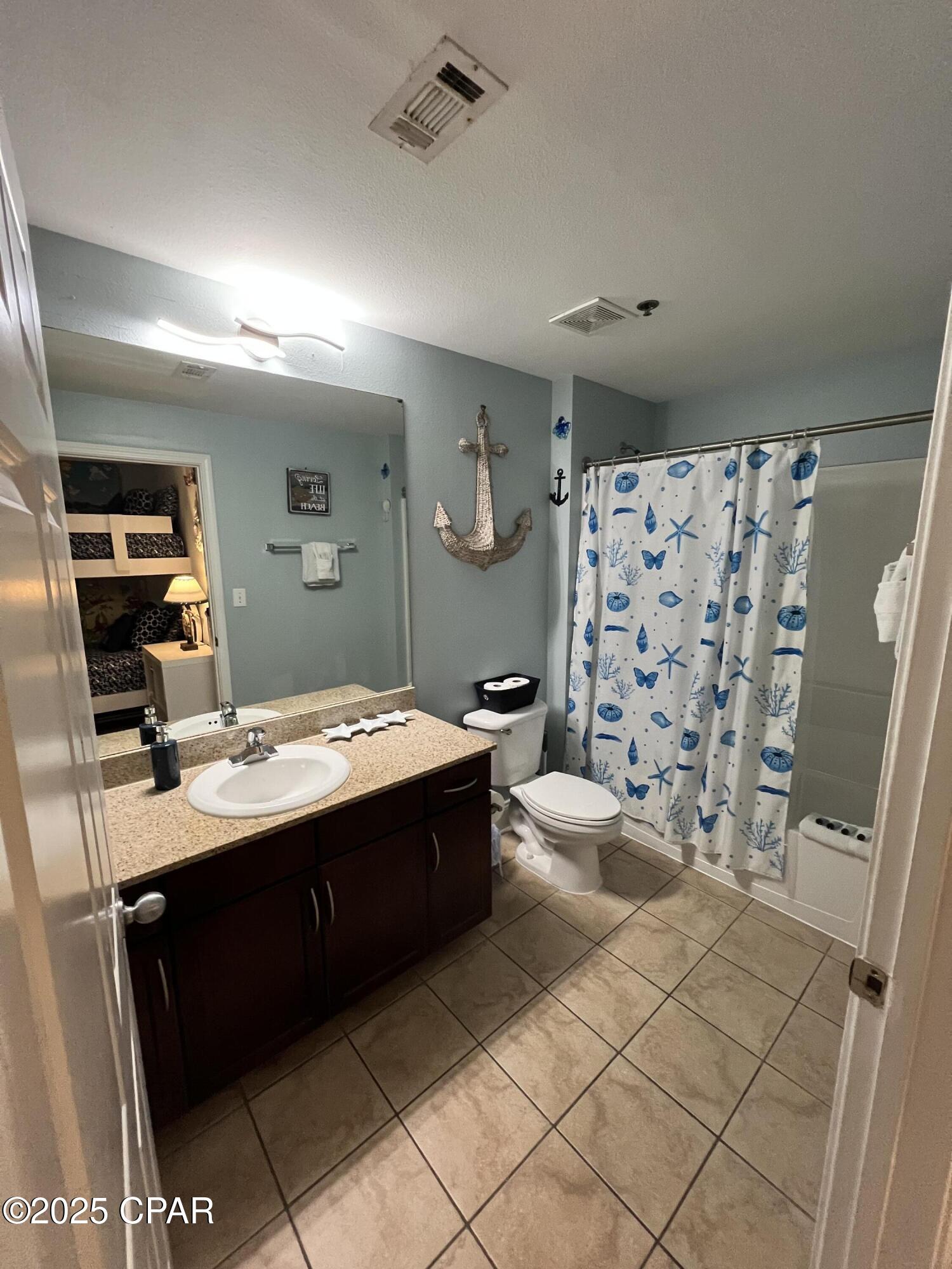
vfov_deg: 106.2
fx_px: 477
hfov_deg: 89.9
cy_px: 634
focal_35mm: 13
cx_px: 476
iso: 500
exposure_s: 1/60
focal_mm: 1.57
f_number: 1.8
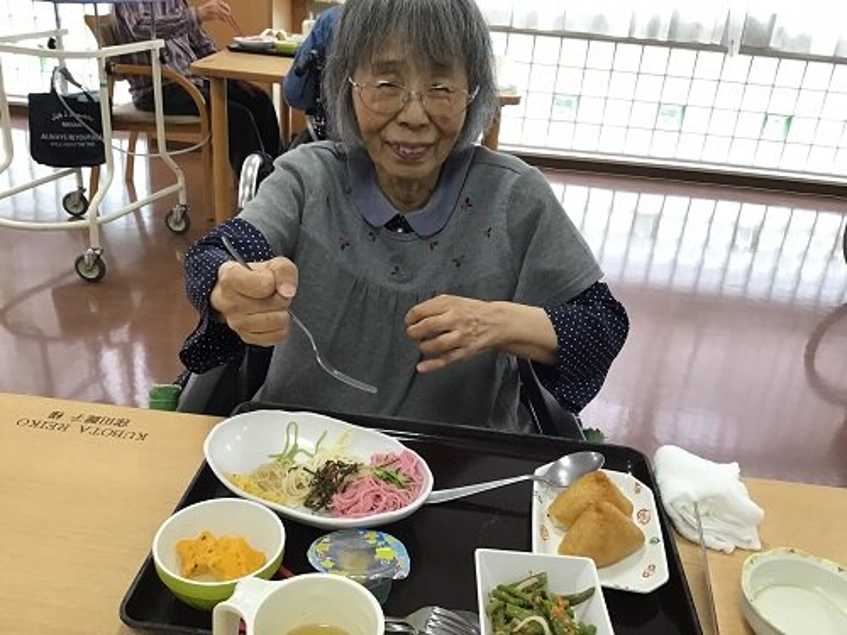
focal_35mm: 31
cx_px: 424
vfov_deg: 45.4
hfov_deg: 58.4
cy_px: 318
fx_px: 759
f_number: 2.4
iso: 32
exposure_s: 1/30
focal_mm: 3.3
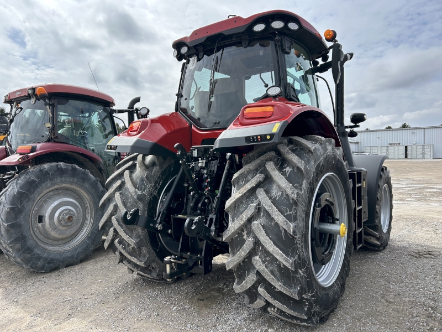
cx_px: 221
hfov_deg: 67.3
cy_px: 166
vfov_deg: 53.1
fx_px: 332
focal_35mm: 26
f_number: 1.5
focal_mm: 5.7
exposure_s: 1/2841
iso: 50
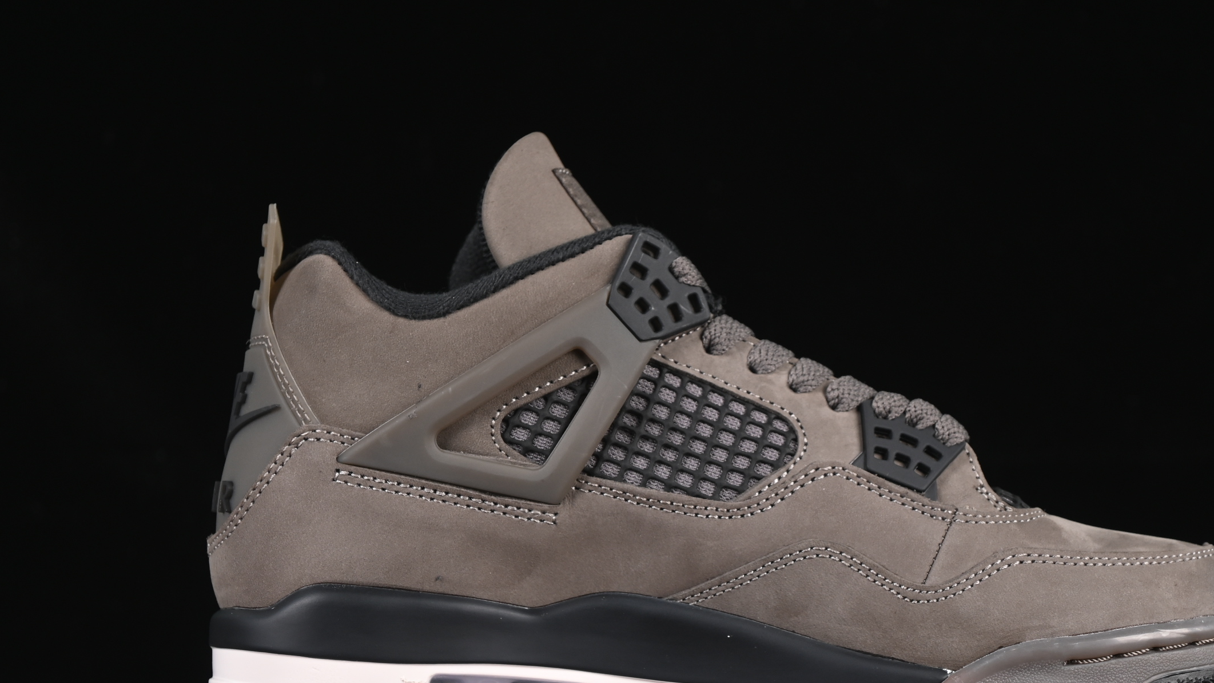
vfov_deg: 11.7
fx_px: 3315
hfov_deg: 20.7
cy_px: 431
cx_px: 740
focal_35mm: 103
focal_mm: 50
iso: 160
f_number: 6.3
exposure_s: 1/60
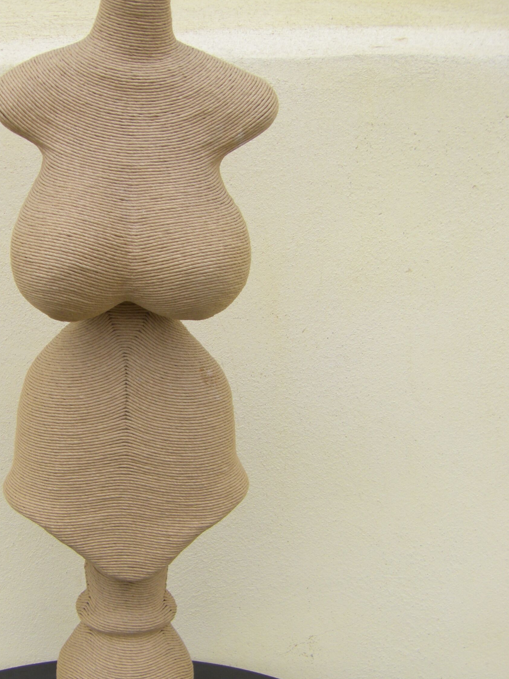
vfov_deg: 34.8
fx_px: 1078
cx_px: 143
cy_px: 406
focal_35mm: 55
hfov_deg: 26.3
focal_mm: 6.3
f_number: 3.5
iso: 64
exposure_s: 1/100
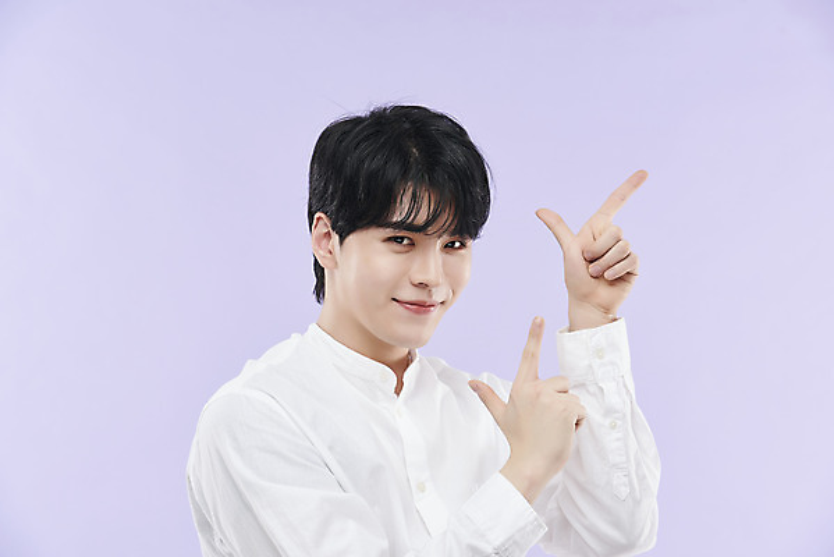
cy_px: 278
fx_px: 2596
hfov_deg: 18.3
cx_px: 417
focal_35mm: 112
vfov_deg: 12.2
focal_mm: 112
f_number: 8
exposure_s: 1/125
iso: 31
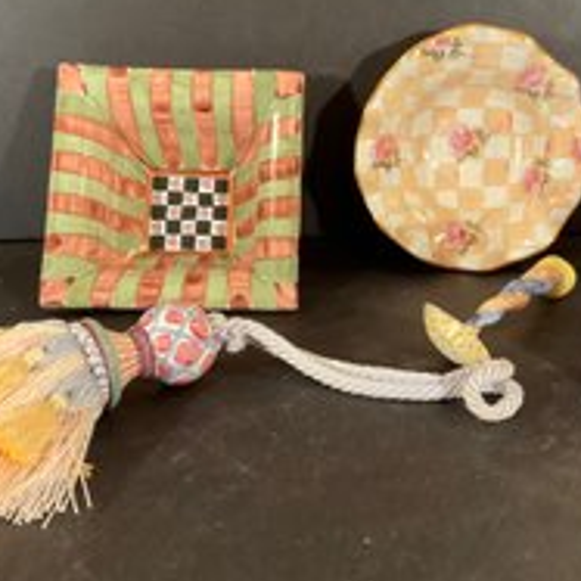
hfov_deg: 35.9
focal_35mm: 47
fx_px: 892
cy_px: 309
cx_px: 362
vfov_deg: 36.0
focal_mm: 3
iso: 200
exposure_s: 1/60
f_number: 1.8
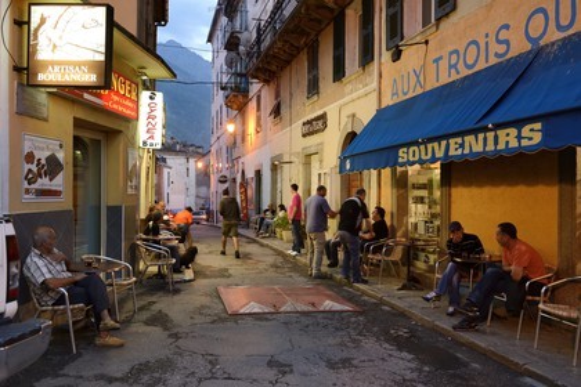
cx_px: 290
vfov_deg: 41.1
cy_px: 194
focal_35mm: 32
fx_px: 516
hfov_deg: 58.7
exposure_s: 1/13
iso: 800
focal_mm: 32
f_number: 5
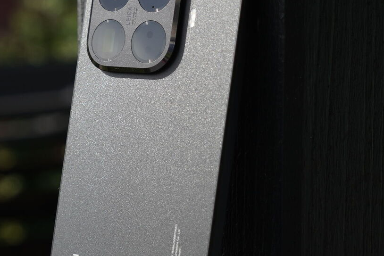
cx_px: 57
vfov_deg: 11.0
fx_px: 1333
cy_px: 161
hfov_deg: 16.2
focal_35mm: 125
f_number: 5.6
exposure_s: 1/320
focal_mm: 53
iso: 100
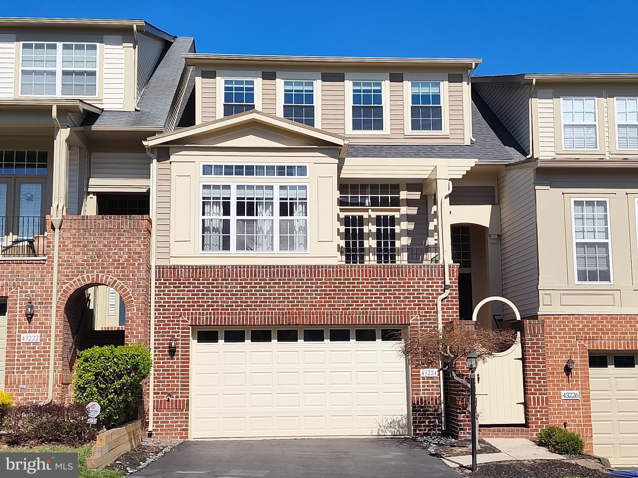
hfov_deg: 41.2
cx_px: 319
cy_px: 239
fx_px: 848
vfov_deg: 31.5
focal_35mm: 46
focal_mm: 6.18
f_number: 1.65
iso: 50
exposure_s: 1/1868
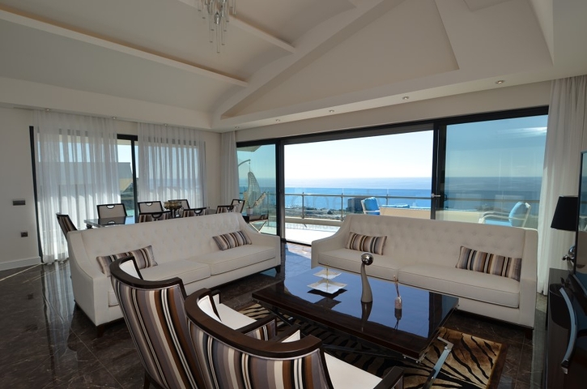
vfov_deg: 67.1
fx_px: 293
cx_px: 294
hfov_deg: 90.1
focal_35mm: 18
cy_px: 194
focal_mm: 12
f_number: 8
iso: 100
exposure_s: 1/250
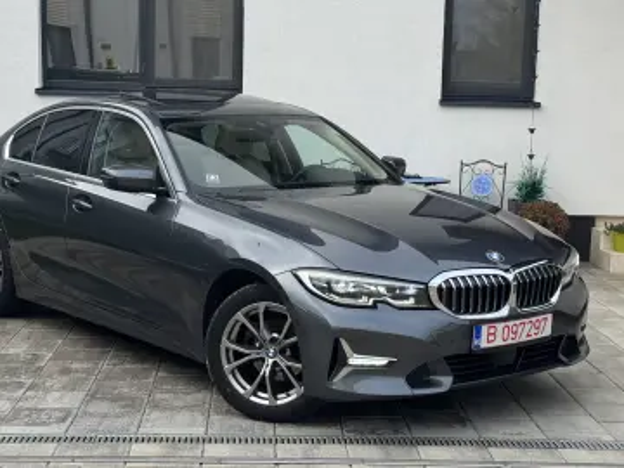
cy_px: 234
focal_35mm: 48
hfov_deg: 39.7
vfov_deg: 30.3
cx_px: 312
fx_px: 865
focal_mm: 6.76
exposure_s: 1/707
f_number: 1.78
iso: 64
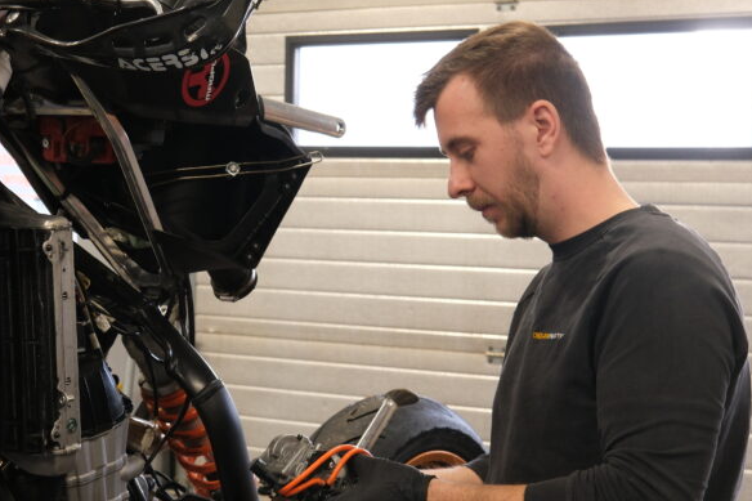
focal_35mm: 93
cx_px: 153
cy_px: 333
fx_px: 1942
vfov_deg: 14.7
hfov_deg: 21.6
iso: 1250
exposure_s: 1/30
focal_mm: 35
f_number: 6.4
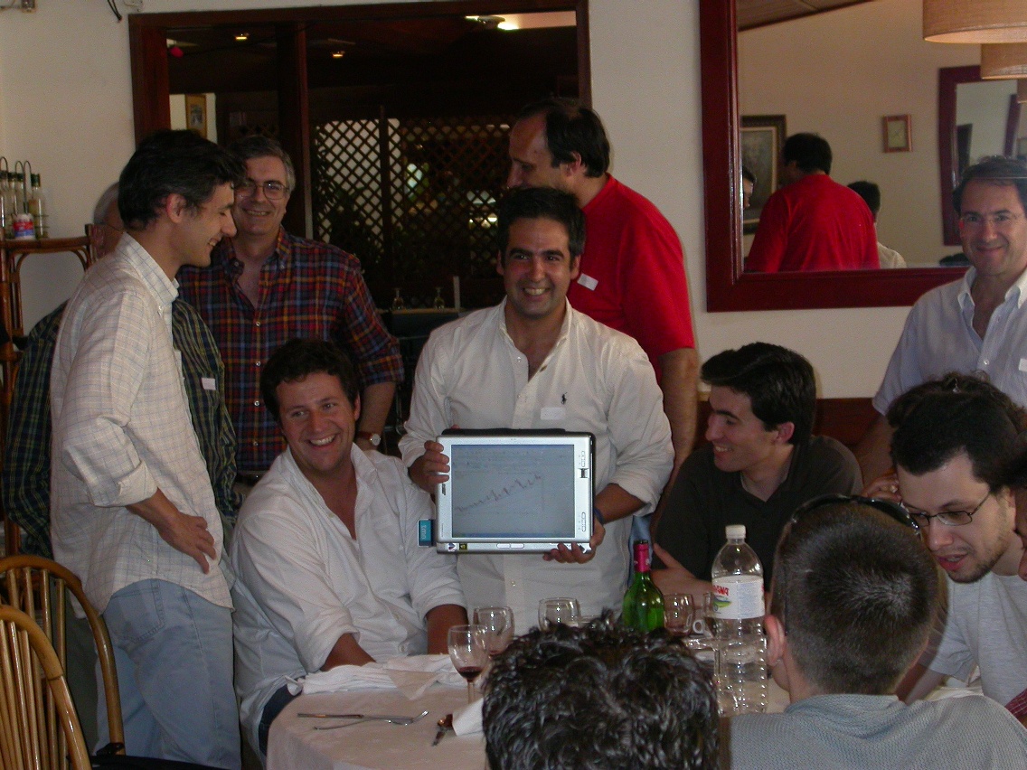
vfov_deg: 16.8
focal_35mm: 88
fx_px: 2611
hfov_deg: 22.3
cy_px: 385
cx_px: 514
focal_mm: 18.2
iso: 200
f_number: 3.7
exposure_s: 1/60.3
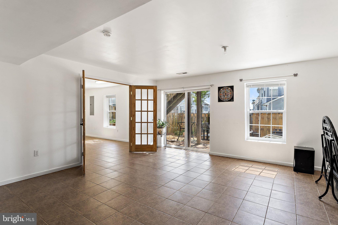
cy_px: 112
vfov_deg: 68.3
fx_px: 166
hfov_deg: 91.0
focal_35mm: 18
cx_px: 169
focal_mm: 17.7
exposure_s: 1/10
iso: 640
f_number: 8
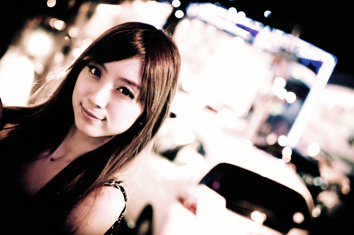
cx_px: 177
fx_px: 810
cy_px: 118
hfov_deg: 24.6
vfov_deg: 16.5
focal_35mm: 82
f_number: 2.8
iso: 1600
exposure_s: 1/25
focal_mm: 55
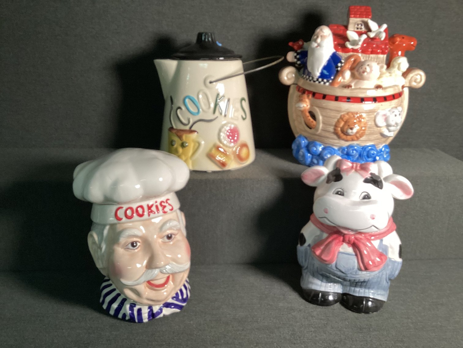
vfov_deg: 45.4
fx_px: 415
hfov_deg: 58.3
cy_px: 174
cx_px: 232
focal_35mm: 31
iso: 125
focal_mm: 3.3
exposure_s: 1/60
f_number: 2.4
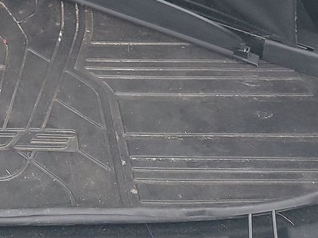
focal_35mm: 93
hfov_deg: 20.0
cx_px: -40
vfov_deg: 15.1
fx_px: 855
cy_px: -84
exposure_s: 1/59
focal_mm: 6.7
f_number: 1.8
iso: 314
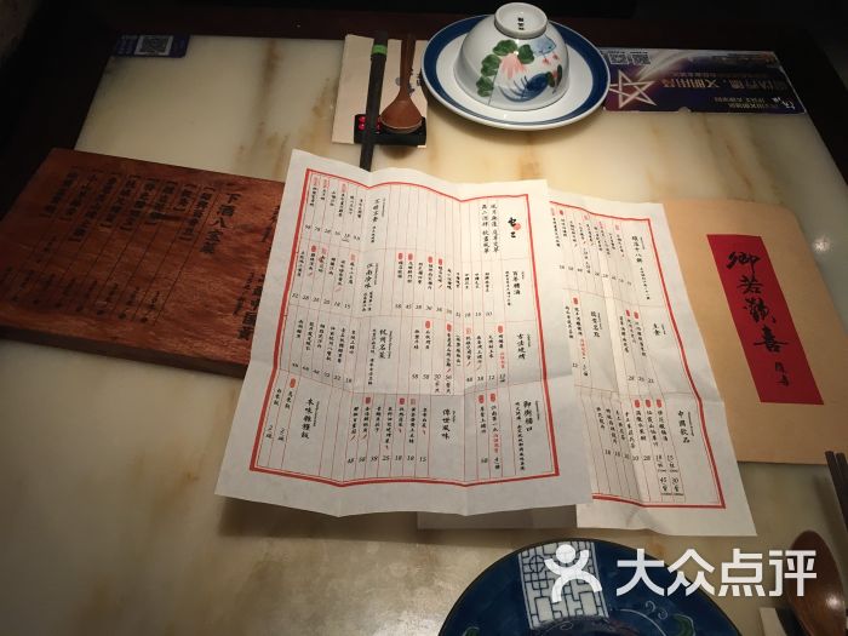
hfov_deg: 61.7
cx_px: 424
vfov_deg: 48.2
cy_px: 318
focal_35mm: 29
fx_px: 710
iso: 50
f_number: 2.2
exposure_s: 1/33
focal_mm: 4.15
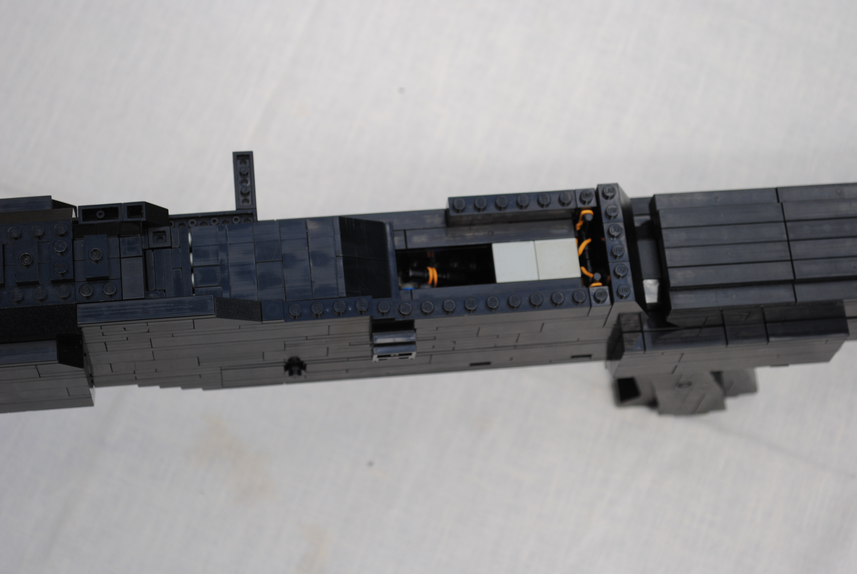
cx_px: 428
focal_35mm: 82
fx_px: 1966
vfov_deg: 16.6
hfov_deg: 24.6
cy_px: 287
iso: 100
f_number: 6.3
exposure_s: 1/160
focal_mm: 55
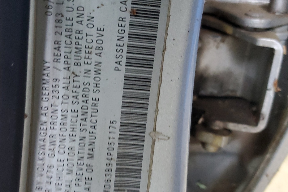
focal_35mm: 42
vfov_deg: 31.8
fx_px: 336
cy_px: 119
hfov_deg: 46.3
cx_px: 127
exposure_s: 1/40
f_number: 1.5
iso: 330
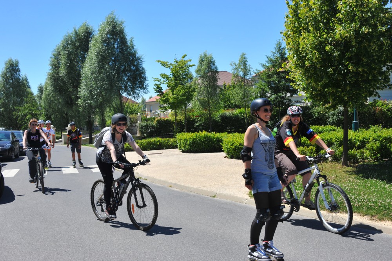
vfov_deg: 30.5
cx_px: 196
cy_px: 130
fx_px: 479
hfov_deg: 44.5
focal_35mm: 44
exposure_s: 1/500
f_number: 11
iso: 400
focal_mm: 44
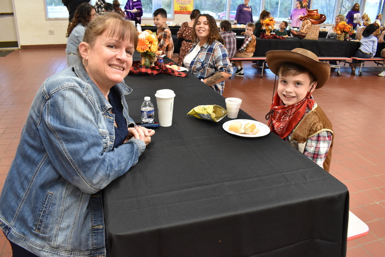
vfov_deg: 48.0
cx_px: 192
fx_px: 289
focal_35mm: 27
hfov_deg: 67.4
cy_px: 128
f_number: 7.1
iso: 1250
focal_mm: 18
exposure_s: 1/30
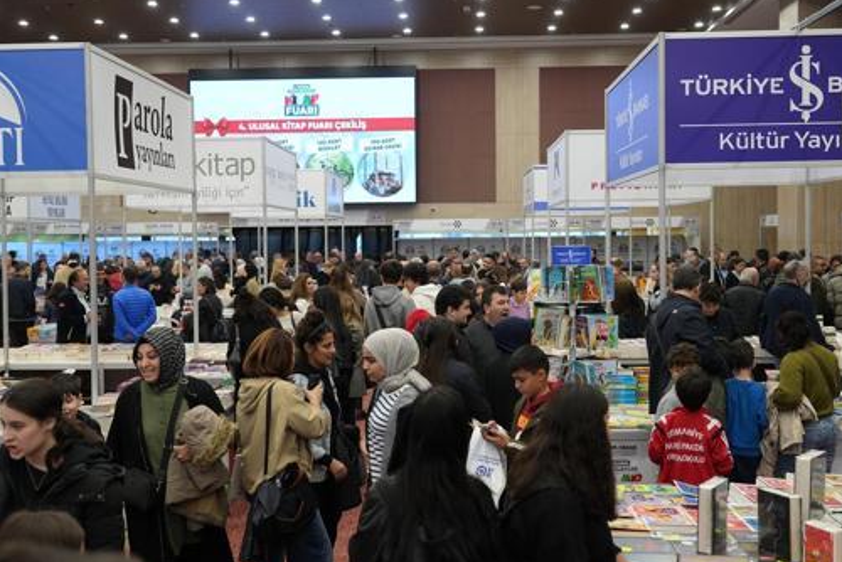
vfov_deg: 31.2
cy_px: 284
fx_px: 1006
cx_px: 413
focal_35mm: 43
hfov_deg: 45.4
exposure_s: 1/160
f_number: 4
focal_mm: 41
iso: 3200
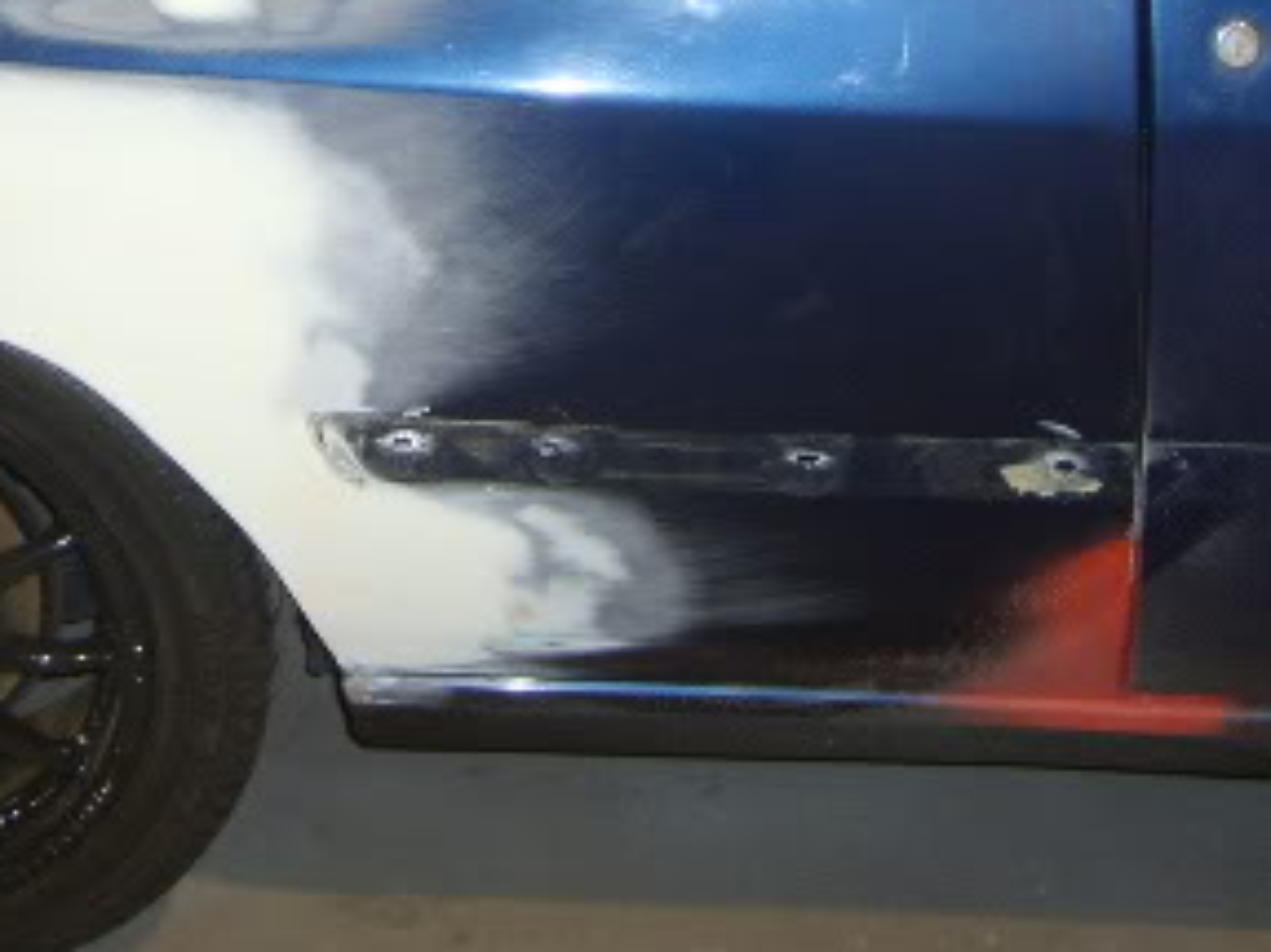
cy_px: -27
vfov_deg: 18.3
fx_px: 2863
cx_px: 372
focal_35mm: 78
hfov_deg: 24.8
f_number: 2.8
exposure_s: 1/45
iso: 100
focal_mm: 5.8
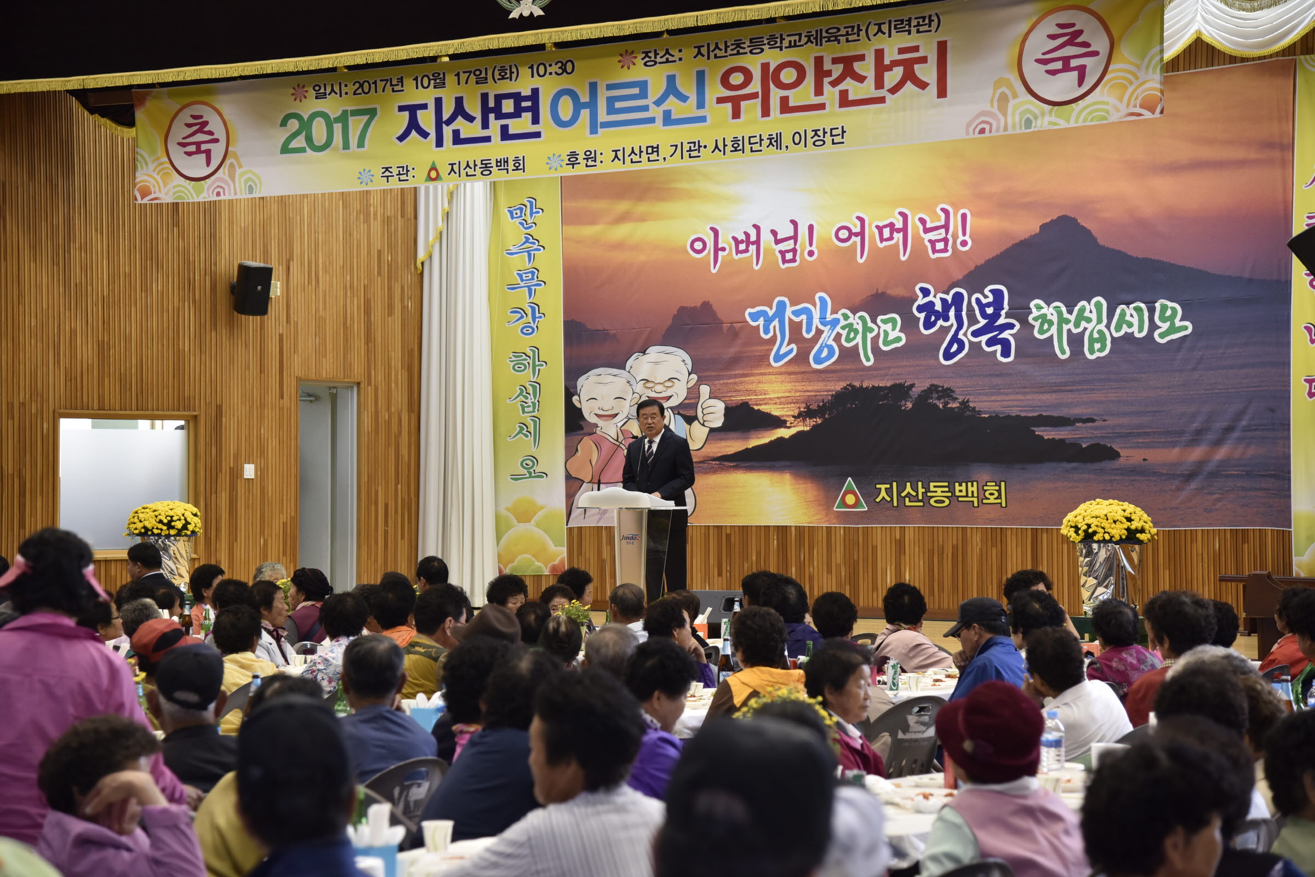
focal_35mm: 78
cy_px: 438
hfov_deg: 26.0
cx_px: 658
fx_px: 2849
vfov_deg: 17.5
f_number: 4.5
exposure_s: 1/125
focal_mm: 78
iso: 800
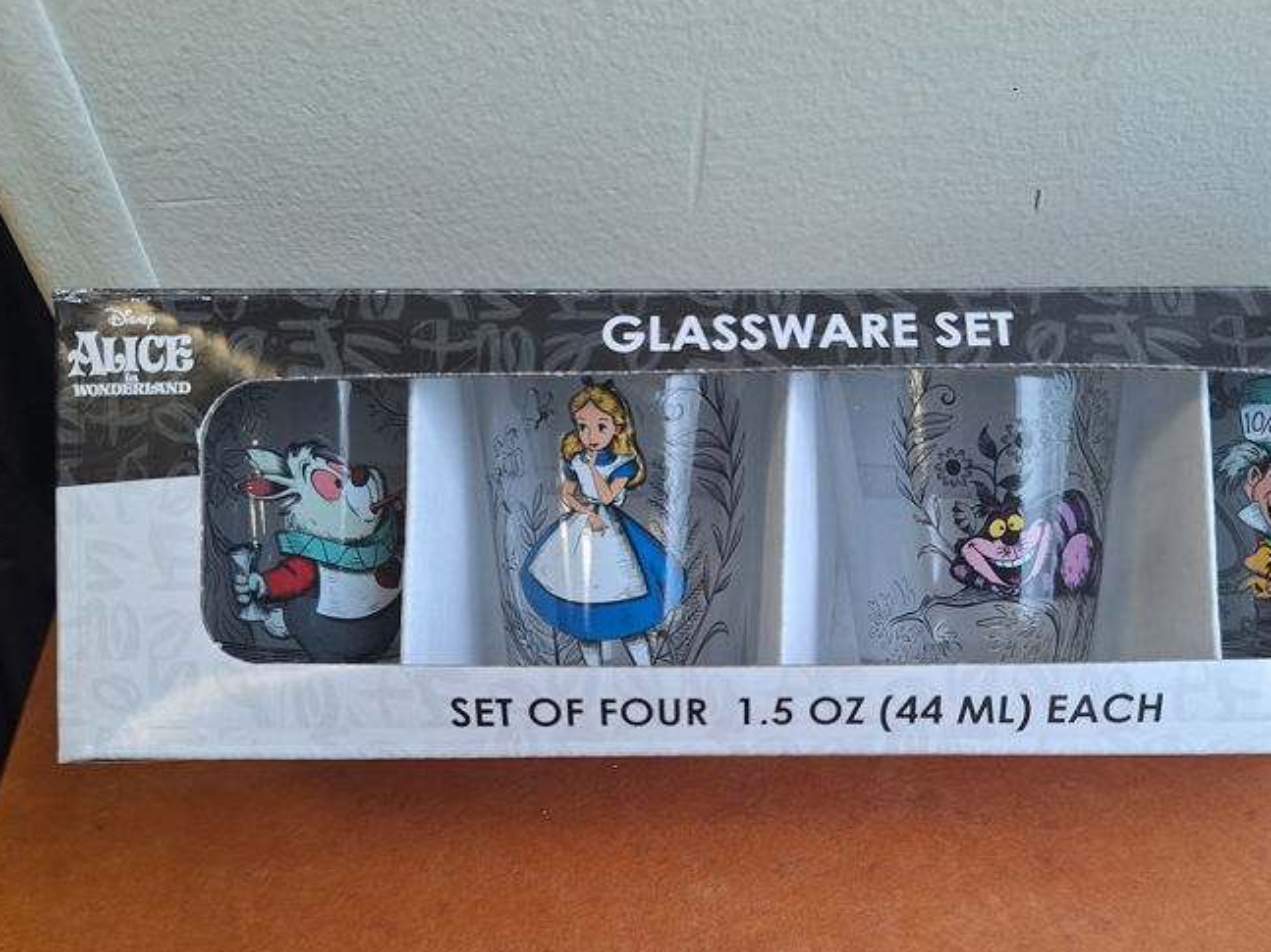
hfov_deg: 56.5
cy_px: 621
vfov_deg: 43.6
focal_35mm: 32
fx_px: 1175
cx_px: 746
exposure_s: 1/40
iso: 64
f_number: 1.8
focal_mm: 5.54
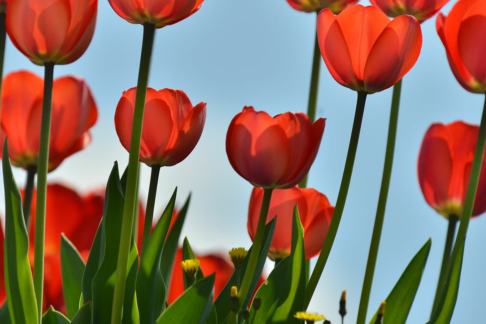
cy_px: 83
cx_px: 203
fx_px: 8084
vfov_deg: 2.3
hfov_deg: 3.4
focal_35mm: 599
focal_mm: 400
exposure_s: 1/1000
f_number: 9
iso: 200
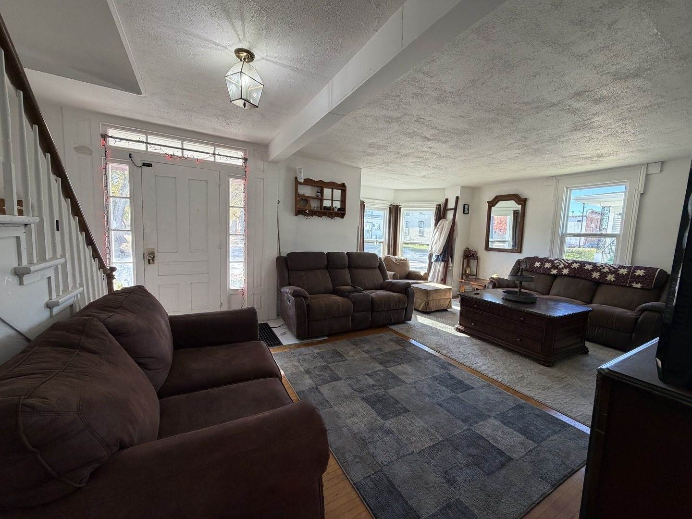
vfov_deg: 85.7
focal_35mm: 14
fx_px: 280
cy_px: 260
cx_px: 346
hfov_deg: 102.1
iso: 200
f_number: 2.2
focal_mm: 2.22
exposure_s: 1/120
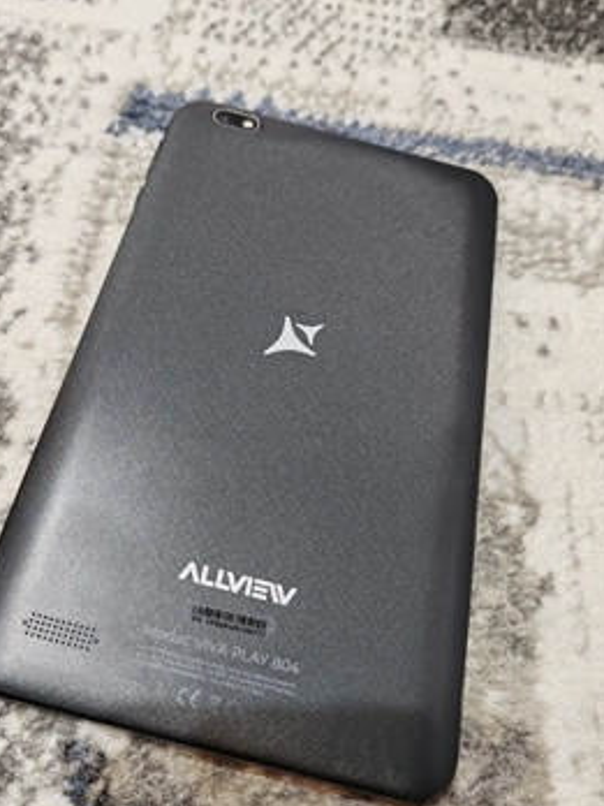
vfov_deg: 58.3
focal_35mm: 31
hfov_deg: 45.3
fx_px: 721
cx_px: 262
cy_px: 368
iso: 1600
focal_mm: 6.12
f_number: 1.9
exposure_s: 1/50
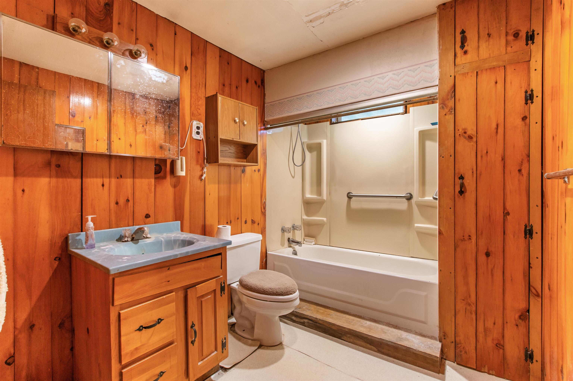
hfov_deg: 100.4
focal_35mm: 15
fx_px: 239
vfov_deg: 77.3
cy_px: 190
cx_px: 286
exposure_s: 1/2
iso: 100
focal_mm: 10
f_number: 8
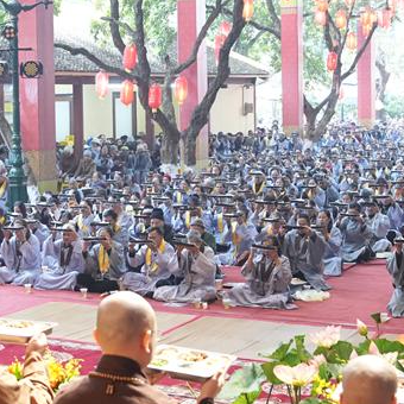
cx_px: 120
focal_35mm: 75
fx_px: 990
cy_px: 188
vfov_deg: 23.1
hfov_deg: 22.9
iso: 4000
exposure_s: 1/160
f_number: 3.5
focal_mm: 25
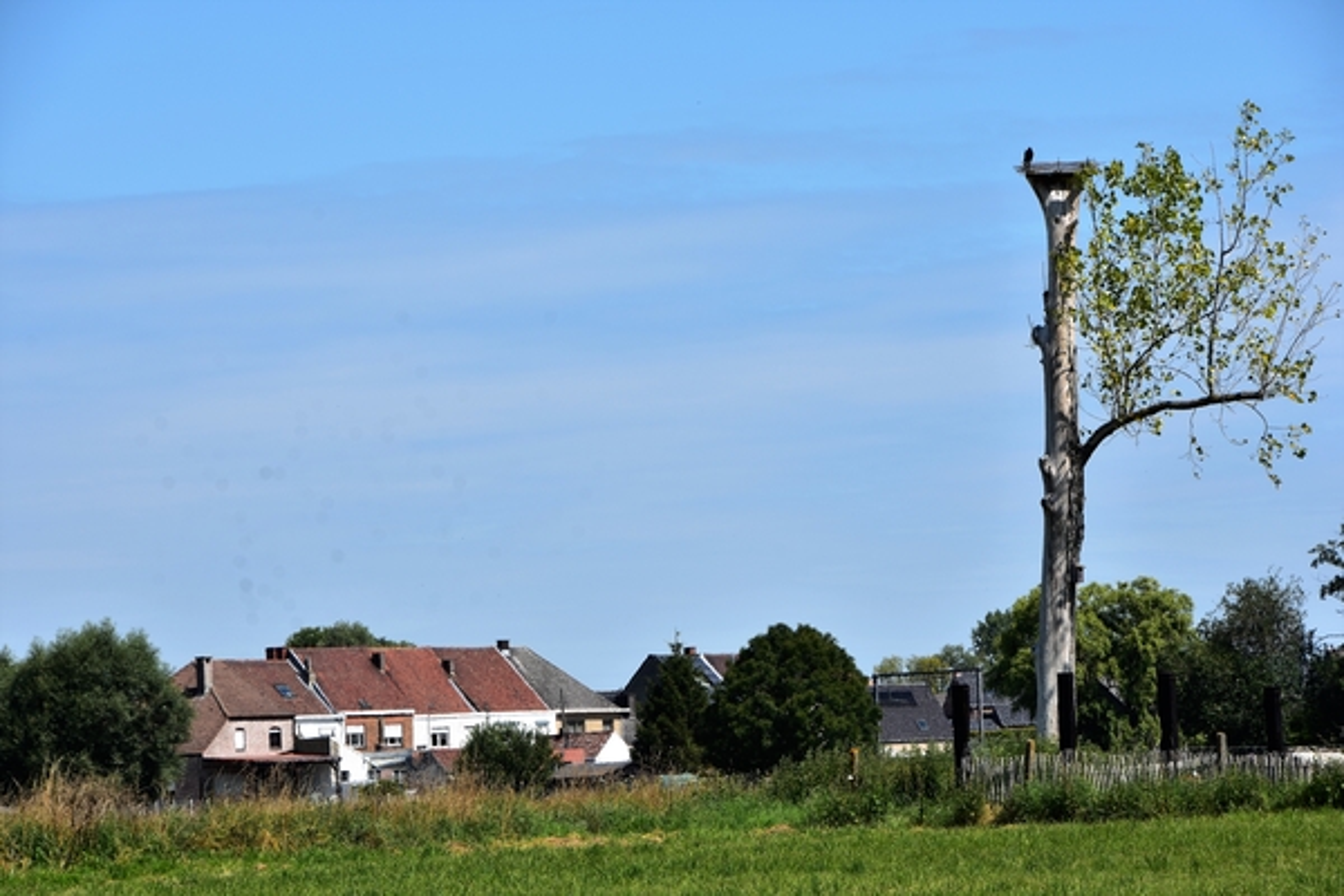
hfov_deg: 11.2
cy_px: 448
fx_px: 6831
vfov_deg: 7.5
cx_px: 672
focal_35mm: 183
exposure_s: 1/160
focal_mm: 122
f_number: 11
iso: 100
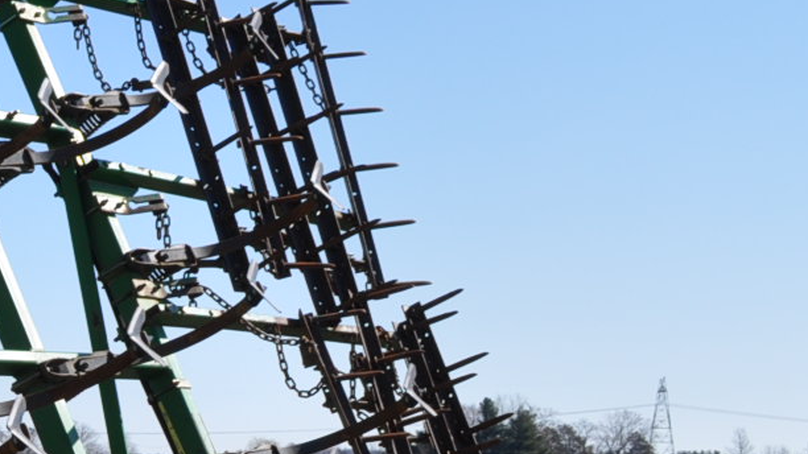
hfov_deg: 15.6
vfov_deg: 9.9
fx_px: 2592
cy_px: 458
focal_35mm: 121
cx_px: -557
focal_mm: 22
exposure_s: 1/400
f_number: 10
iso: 200
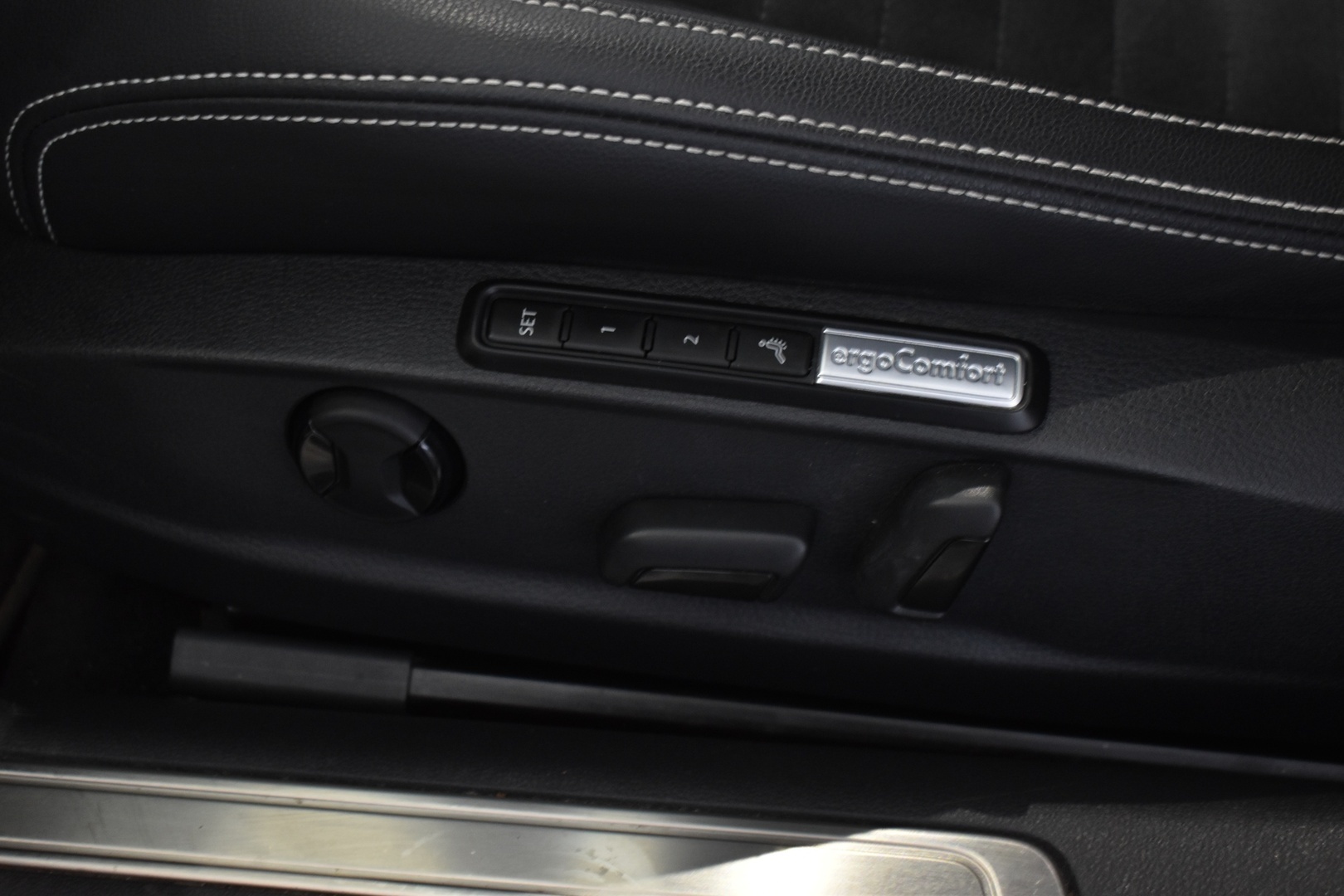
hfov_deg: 35.1
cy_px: 448
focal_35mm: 57
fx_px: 2128
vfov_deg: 23.8
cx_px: 672
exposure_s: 1/15
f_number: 5
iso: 1250
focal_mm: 38
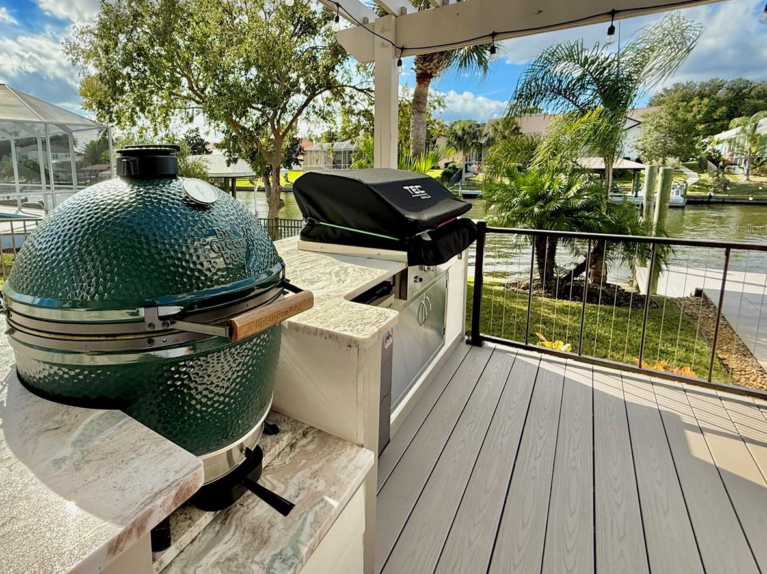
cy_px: 228
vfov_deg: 67.9
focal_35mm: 19
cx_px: 270
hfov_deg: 82.4
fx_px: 421
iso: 64
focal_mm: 2.22
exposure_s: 1/1497
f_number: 2.2
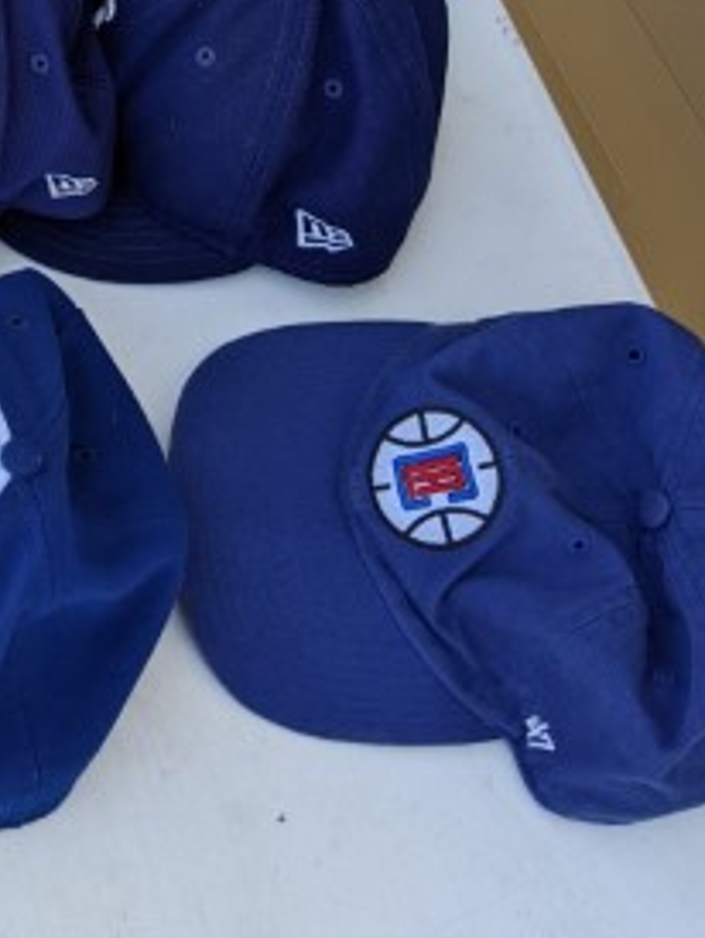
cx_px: -58
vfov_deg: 28.4
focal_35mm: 63
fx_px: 1708
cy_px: -48
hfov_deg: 22.1
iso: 45
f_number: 1.8
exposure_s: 1/427
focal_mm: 4.44
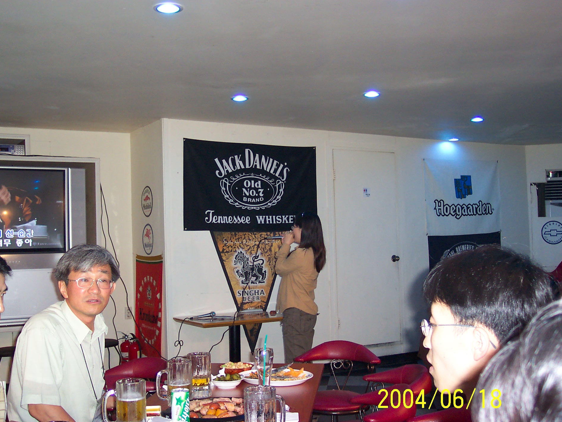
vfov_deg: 34.3
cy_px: 215
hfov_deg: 44.7
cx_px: 245
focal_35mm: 42
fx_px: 682
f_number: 2.8
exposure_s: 1/30
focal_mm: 8
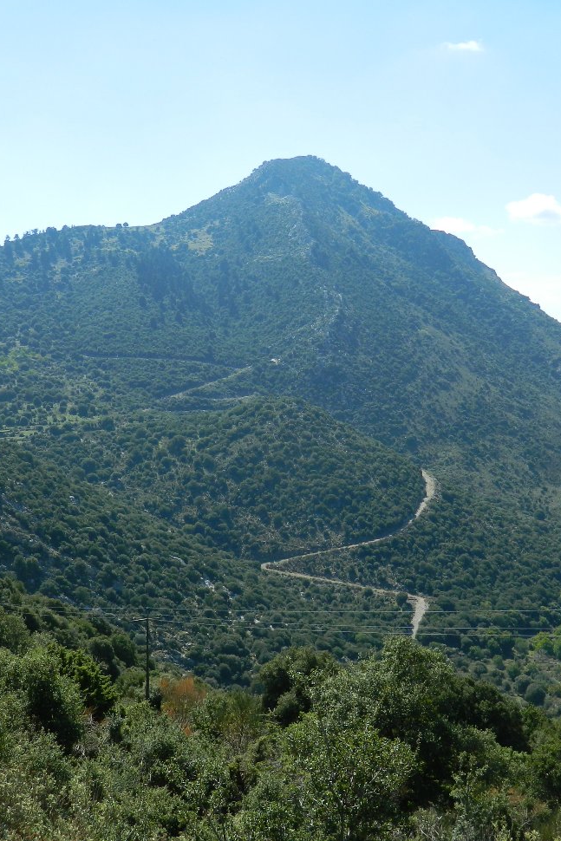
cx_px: 294
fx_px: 1145
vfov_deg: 40.3
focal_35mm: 49
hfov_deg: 27.5
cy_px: 417
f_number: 3.3
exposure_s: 1/800
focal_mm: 6.2
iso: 80
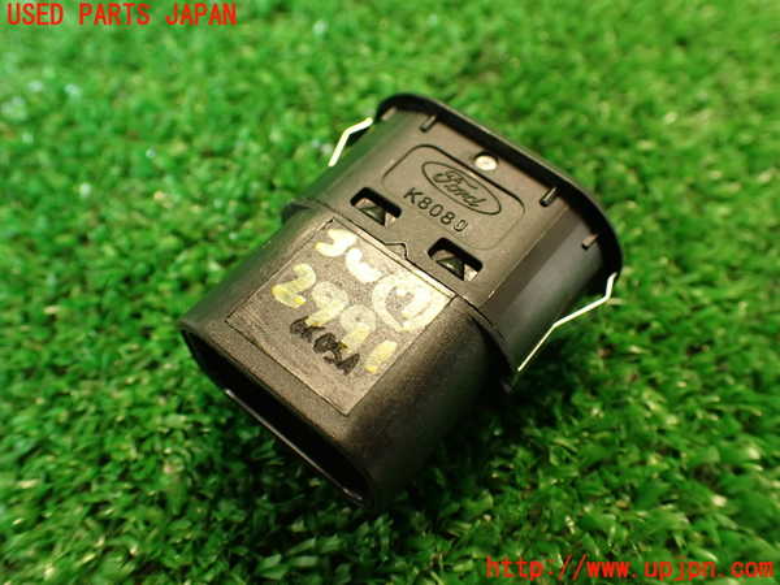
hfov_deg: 56.8
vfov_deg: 44.2
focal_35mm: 32
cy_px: 292
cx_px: 390
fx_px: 721
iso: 400
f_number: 2.4
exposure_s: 1/30
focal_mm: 5.79
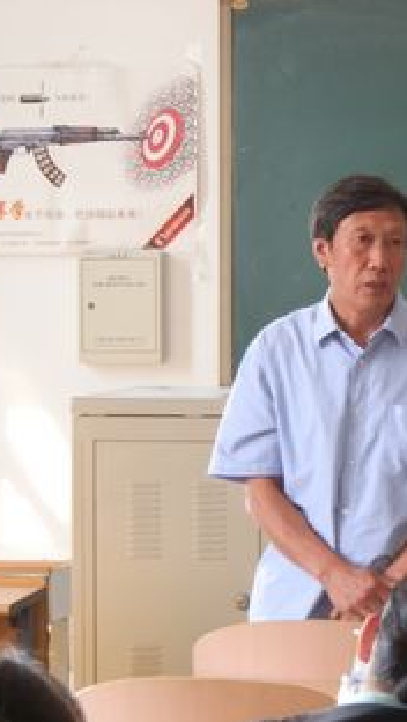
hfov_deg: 5.9
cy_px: 362
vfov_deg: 10.5
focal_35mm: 205
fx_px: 3925
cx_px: 379
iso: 200
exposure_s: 1/10
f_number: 4.2
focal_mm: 25.04
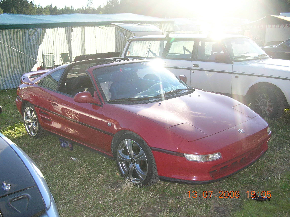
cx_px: 145
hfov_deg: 44.8
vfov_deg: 34.3
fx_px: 352
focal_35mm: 42
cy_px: 108
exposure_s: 1/267
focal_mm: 6.9
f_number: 2.8
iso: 50
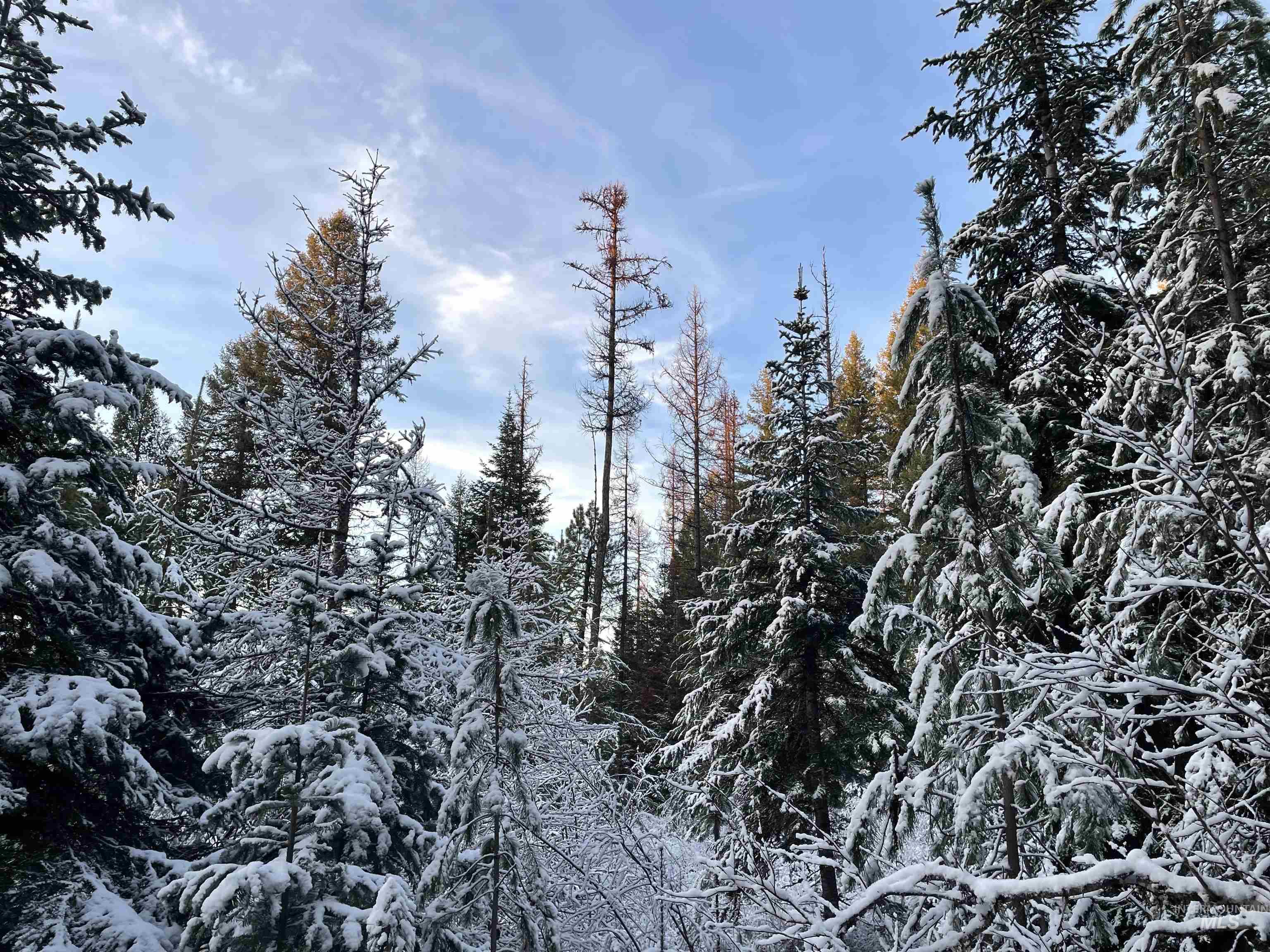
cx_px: 635
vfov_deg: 53.1
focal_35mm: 26
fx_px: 954
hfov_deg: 67.3
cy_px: 476
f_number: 1.6
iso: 32
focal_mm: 4.2
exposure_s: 1/157
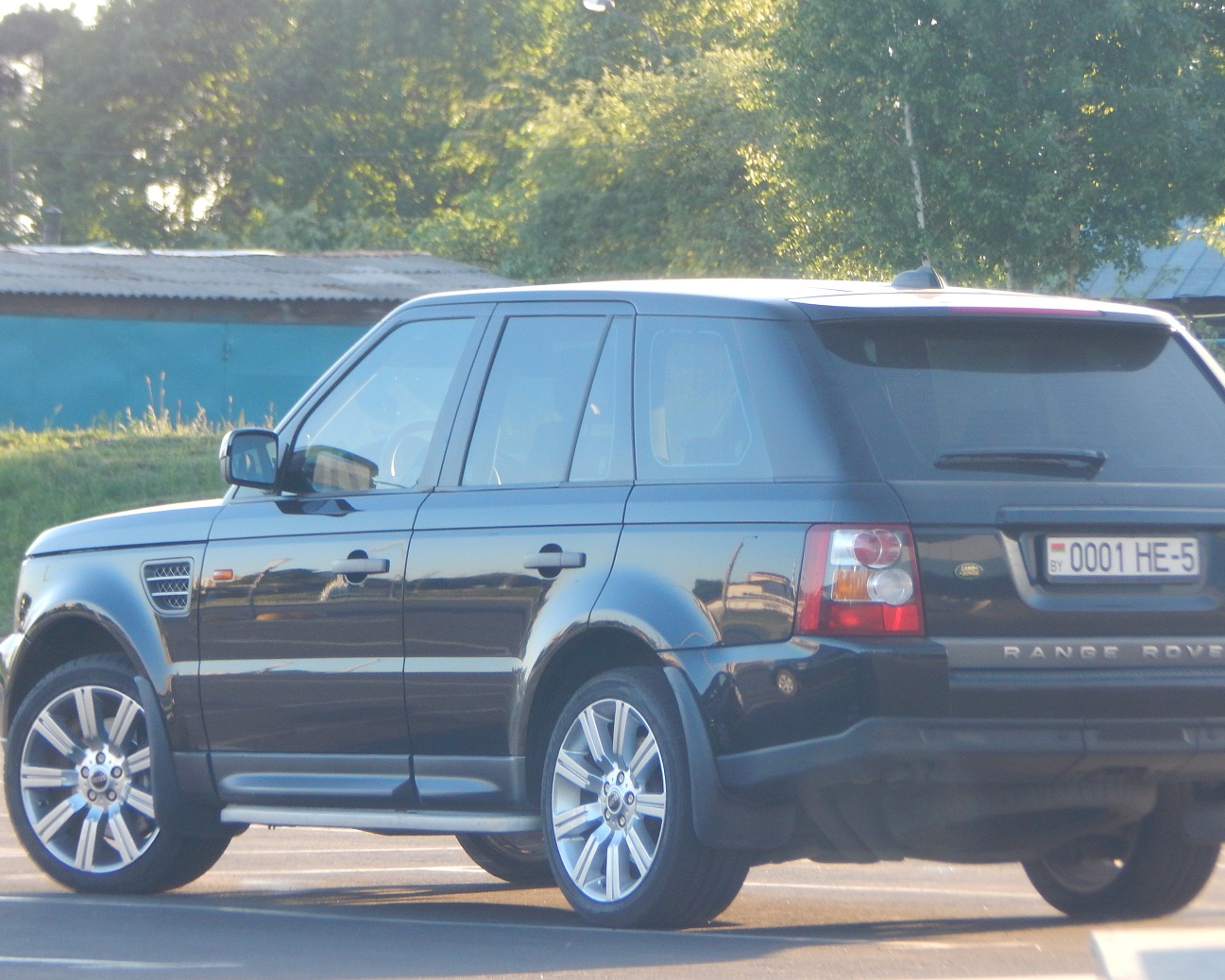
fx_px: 10479
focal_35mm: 289
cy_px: 502
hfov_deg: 6.7
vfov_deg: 5.4
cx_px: 669
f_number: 5.6
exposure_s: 1/60
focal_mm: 44.9
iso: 180
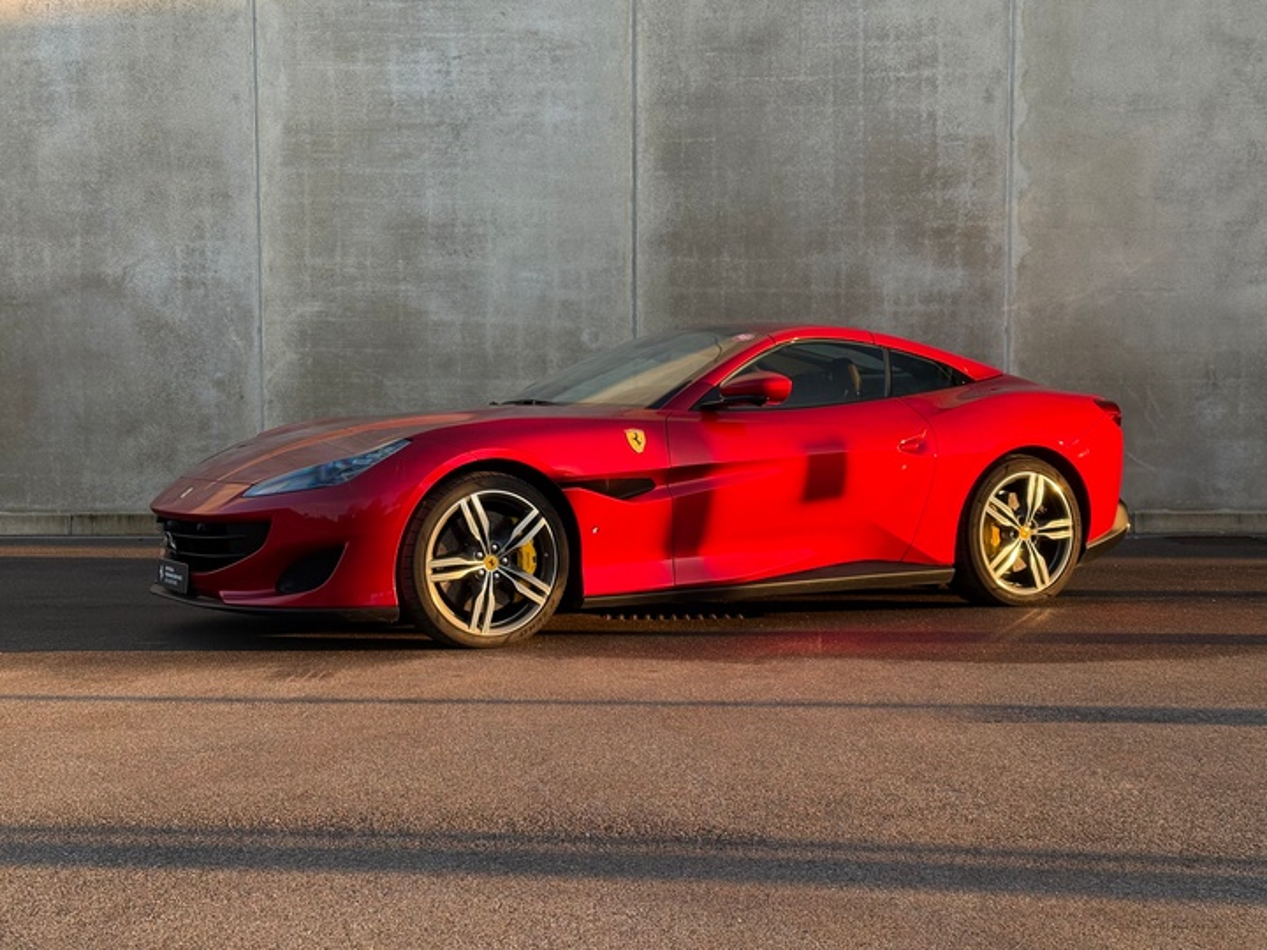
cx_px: 634
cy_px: 475
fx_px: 1757
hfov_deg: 39.7
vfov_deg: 30.3
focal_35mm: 48
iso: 64
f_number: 1.78
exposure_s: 1/314
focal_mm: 6.76
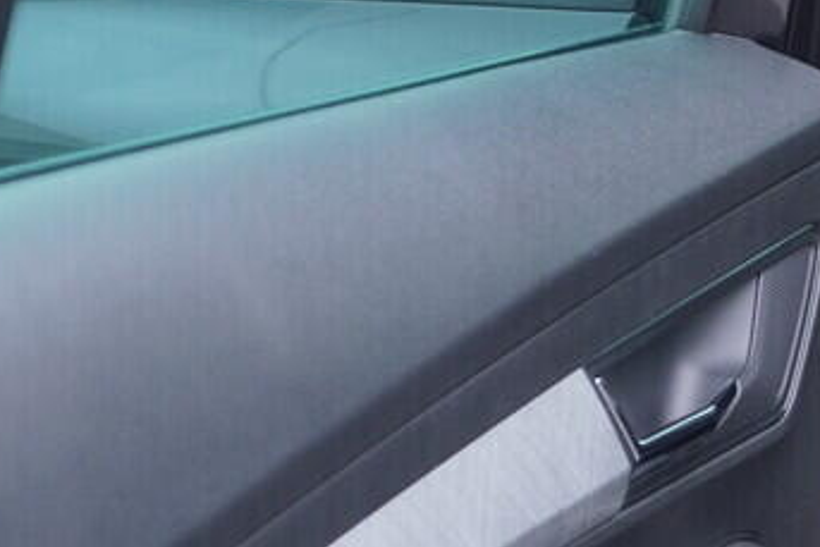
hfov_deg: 13.2
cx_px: 1033
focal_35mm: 151
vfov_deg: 9.1
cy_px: 299
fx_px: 3441
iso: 250
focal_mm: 24
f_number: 2.8
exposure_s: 1/40
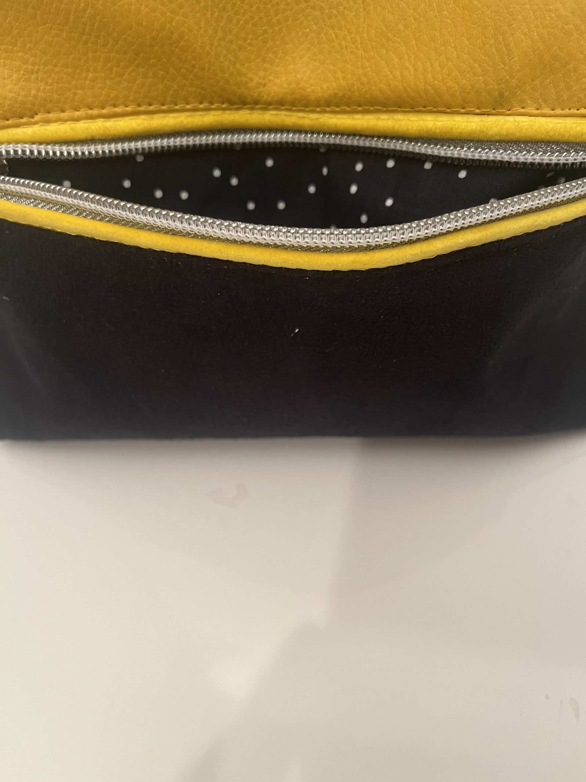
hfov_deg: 53.1
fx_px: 587
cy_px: 391
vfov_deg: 67.3
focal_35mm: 26
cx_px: 293
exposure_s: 1/50
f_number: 1.6
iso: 200
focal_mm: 5.1
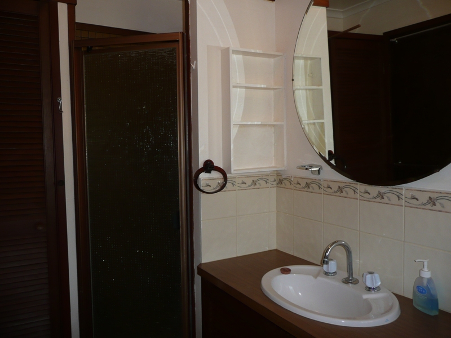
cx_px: 226
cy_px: 169
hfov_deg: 63.4
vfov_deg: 49.7
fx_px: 365
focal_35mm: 28
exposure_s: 1/30
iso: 100
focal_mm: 4.6
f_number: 3.3
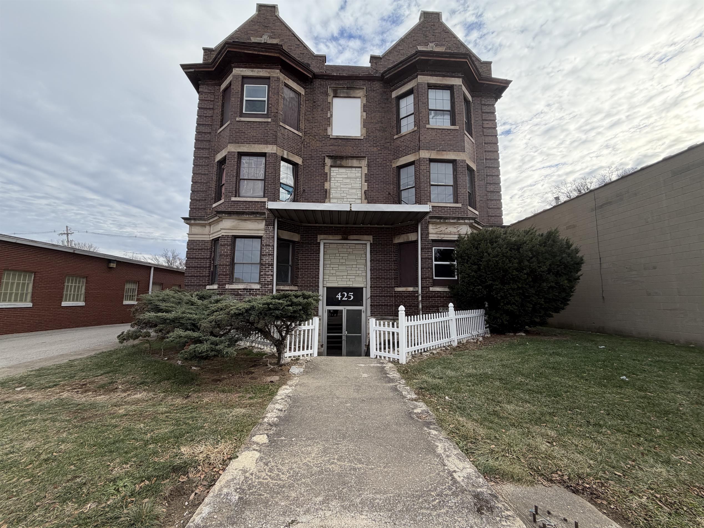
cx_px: 352
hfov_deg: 102.1
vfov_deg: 85.7
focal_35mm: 14
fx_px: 285
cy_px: 264
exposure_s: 1/579
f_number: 2.2
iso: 40
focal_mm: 2.22
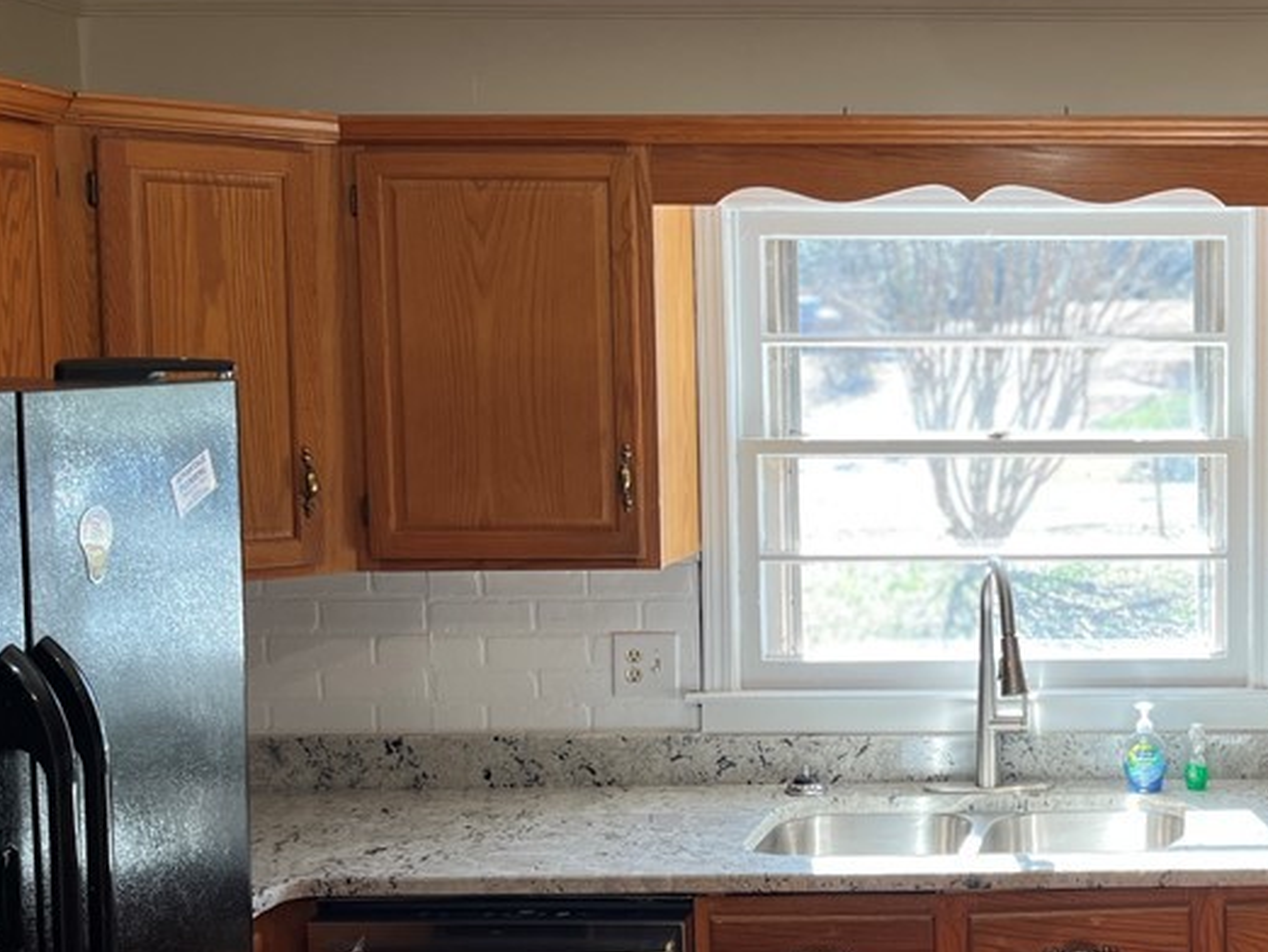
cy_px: 474
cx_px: 1227
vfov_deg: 28.6
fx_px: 1869
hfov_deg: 34.5
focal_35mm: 51
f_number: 1.6
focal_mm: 5.1
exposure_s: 1/120
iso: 50
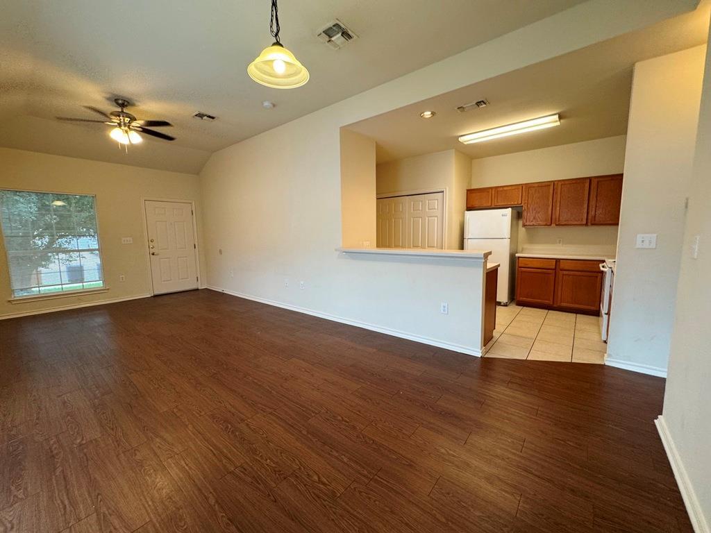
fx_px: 288
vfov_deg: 85.7
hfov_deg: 102.1
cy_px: 266
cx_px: 356
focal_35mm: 14
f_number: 2.2
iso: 160
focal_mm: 2.22
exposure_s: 1/60
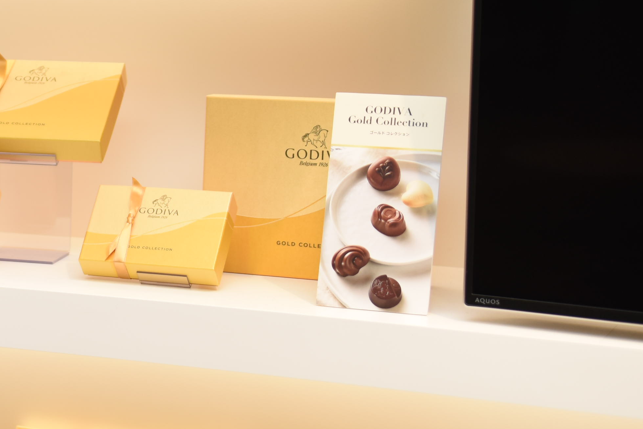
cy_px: 175
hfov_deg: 19.4
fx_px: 1768
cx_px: -135
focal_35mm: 99
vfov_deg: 13.8
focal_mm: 35
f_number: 2.8
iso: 400
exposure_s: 1/160
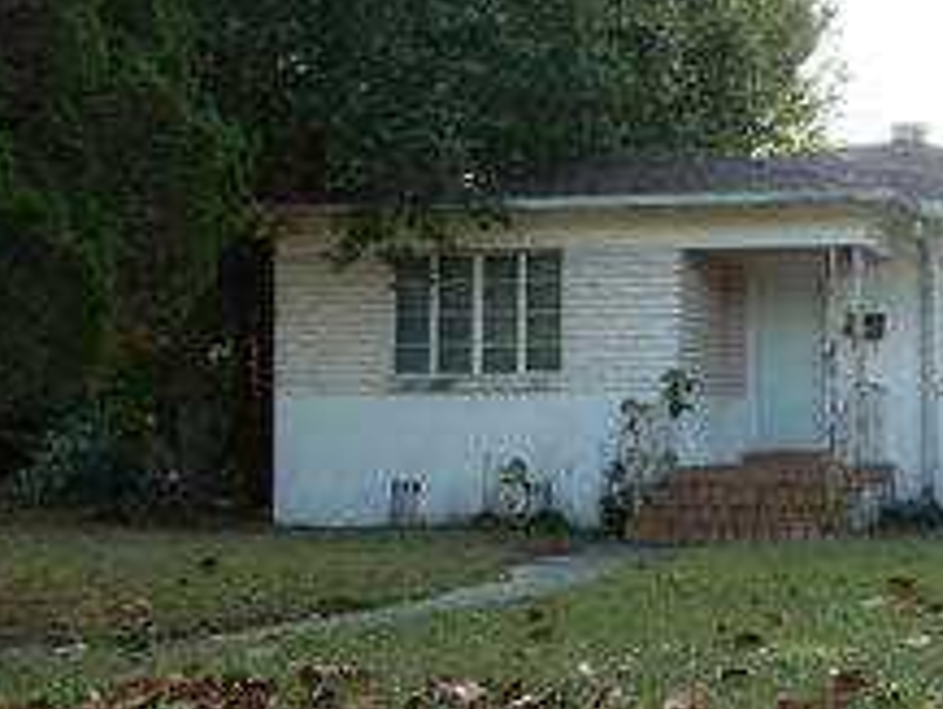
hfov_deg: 29.3
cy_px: 400
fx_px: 1608
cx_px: 1056
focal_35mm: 59
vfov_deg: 24.8
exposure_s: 1/125
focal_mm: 4.1
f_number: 4
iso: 80
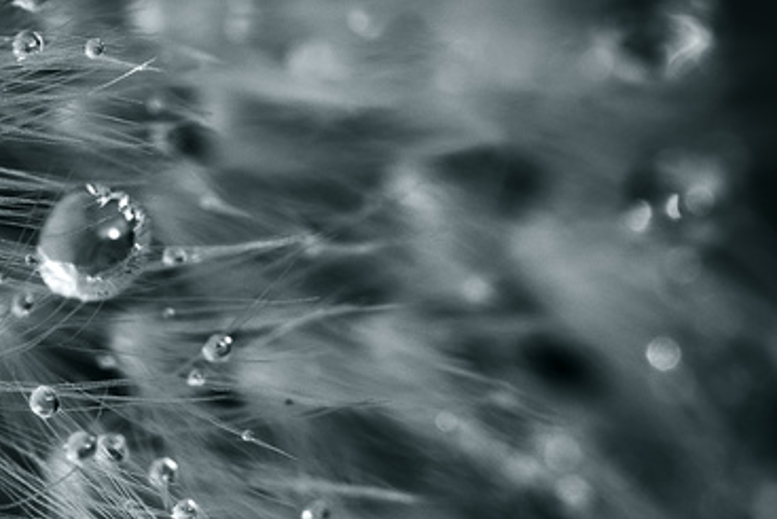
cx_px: -273
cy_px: 395
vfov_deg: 5.6
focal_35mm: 245
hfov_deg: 8.3
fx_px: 5290
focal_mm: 90
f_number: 7.1
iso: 400
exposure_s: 1/125
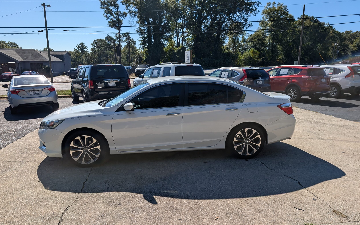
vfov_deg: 47.5
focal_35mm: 26
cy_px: 127
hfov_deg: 70.4
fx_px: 255
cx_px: 178
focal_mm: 6.9
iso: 21
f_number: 1.68
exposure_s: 1/1621
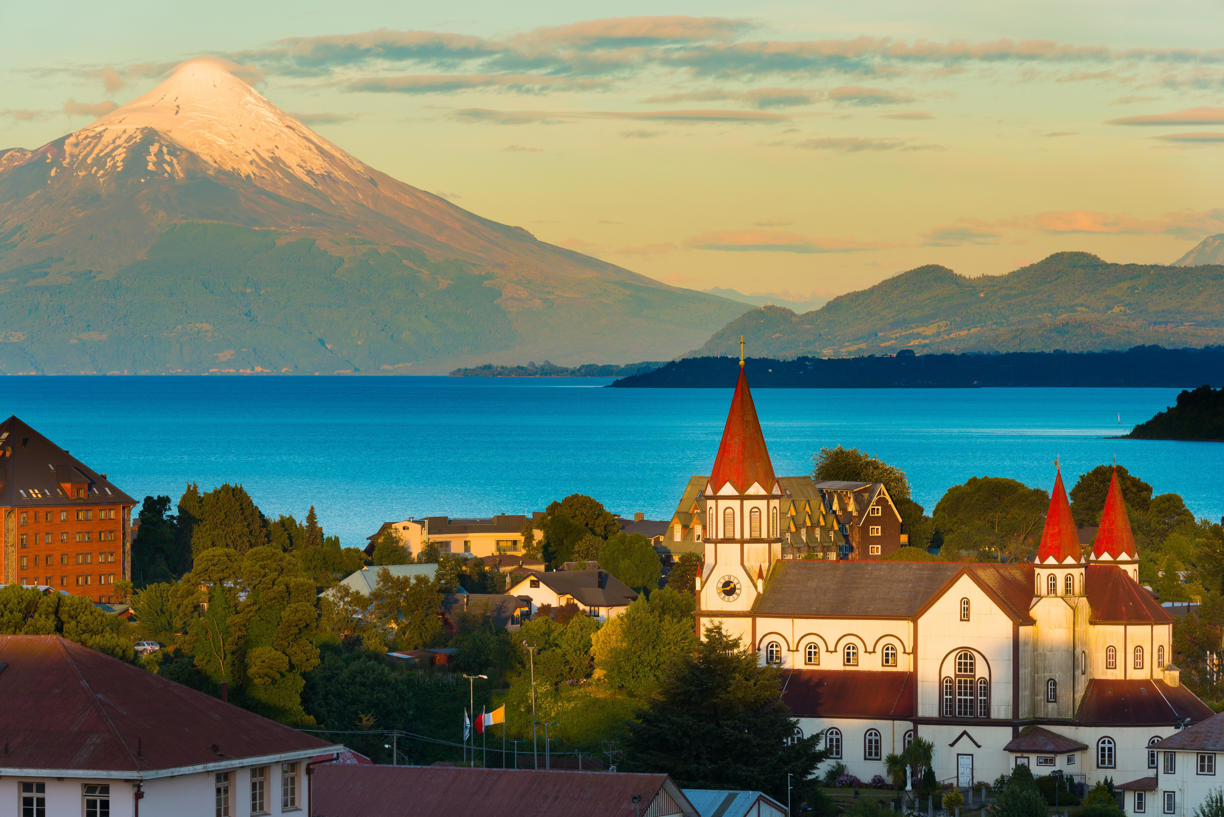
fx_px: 5781
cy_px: 408
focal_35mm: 170
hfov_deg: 12.1
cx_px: 612
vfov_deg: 8.1
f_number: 8
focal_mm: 170
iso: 100
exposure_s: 1/40
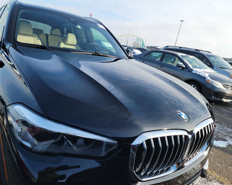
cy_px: 89
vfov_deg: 54.9
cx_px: 112
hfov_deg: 66.0
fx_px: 178
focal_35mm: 26
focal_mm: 6.7
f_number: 1.8
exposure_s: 1/481
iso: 50
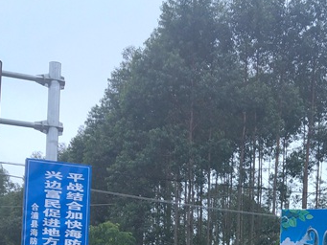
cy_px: 306
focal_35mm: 88
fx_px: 832
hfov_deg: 22.1
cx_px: 228
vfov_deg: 16.0
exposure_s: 1/762
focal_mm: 3.95
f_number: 1.8
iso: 90
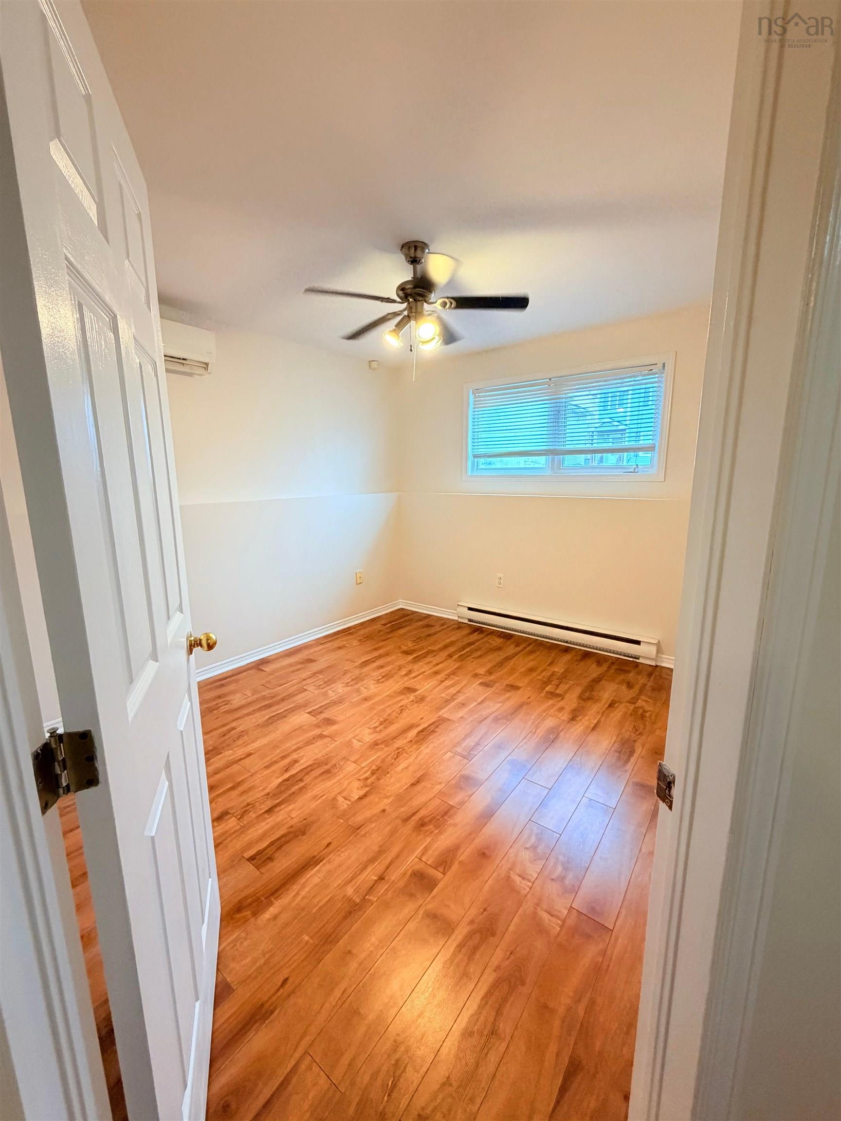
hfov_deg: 85.7
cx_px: 420
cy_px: 560
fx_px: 454
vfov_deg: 102.1
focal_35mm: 14
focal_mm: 2.22
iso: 320
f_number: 2.2
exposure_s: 1/60
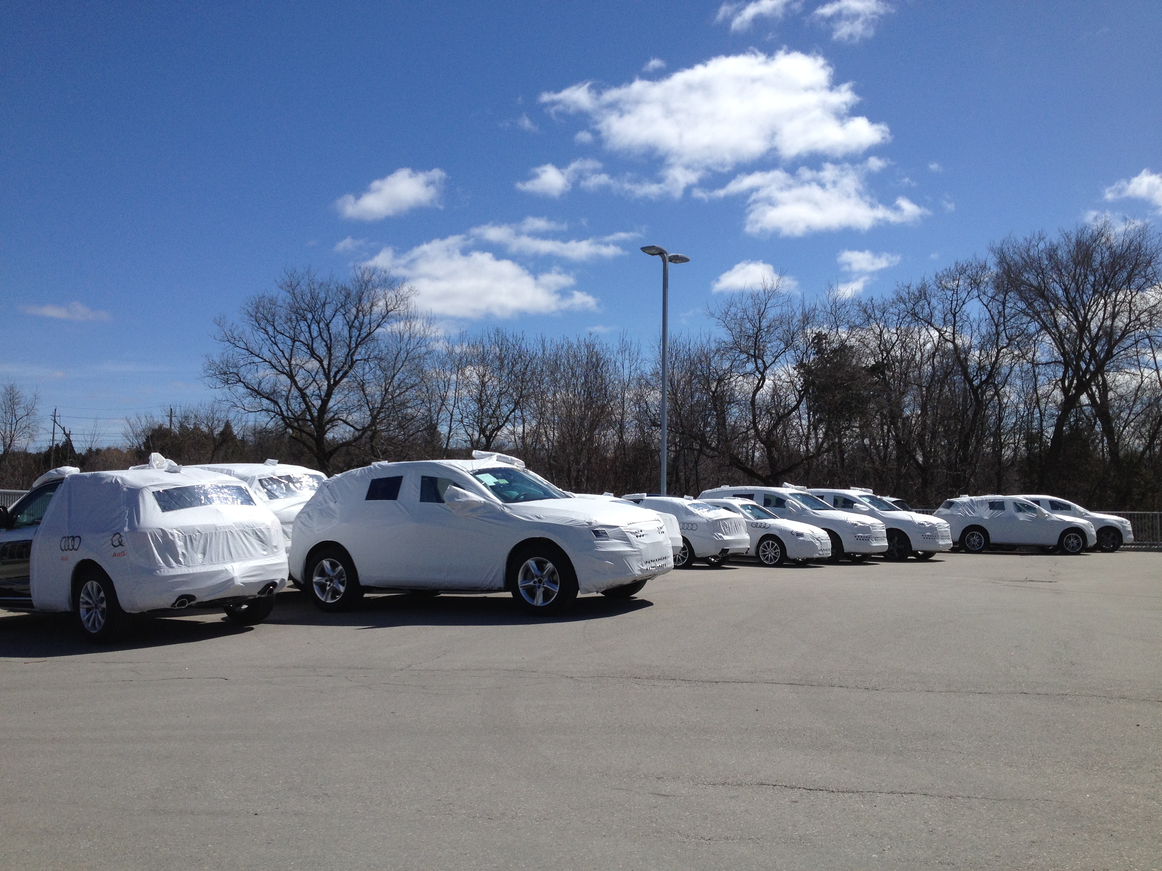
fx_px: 1175
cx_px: 581
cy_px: 436
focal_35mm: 35
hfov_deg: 52.6
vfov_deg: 40.7
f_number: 2.4
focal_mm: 4.28
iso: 50
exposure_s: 1/3247
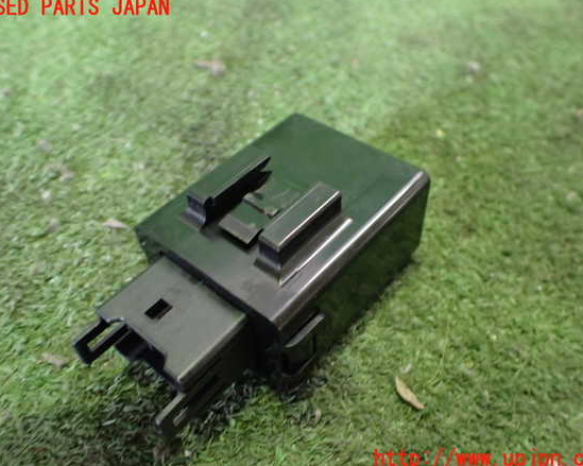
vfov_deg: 45.8
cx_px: 295
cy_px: 234
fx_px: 552
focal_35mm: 32
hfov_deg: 55.7
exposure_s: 1/30
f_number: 2.3
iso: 800
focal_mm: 5.4
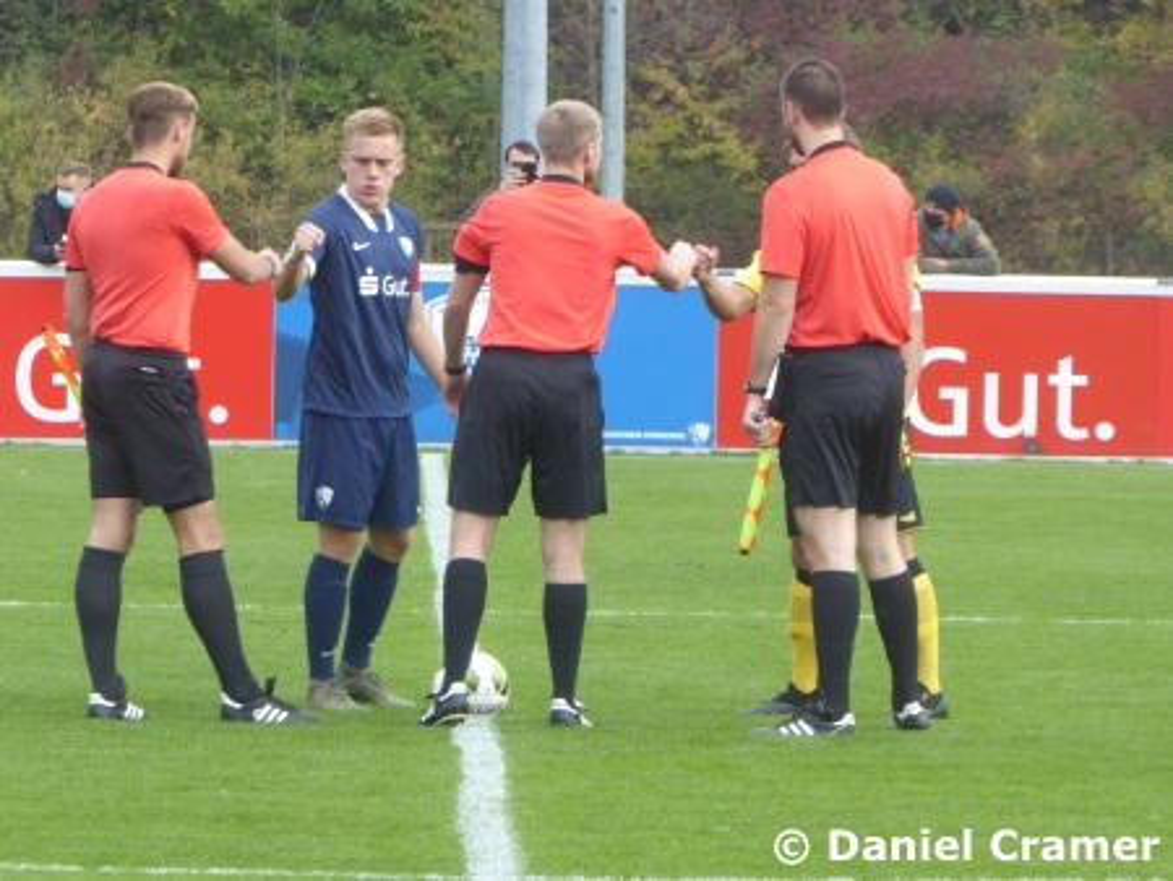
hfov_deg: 5.0
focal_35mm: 400
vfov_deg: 3.7
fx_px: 13562
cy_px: 440
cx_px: 586
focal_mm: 71.7
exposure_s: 1/100
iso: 125
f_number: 6
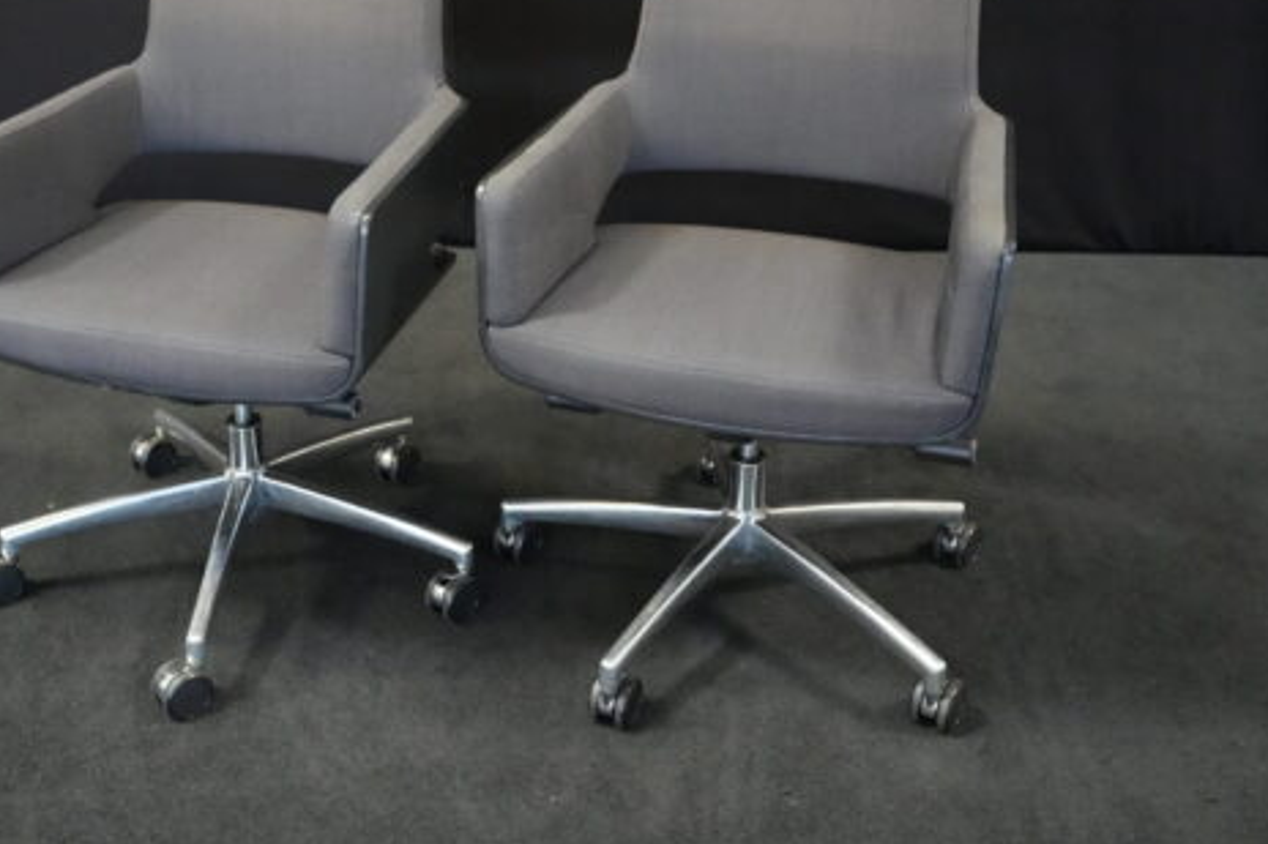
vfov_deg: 30.3
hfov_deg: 44.2
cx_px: 489
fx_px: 1549
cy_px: 309
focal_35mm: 44
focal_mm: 34
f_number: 4
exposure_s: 1/125
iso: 12800
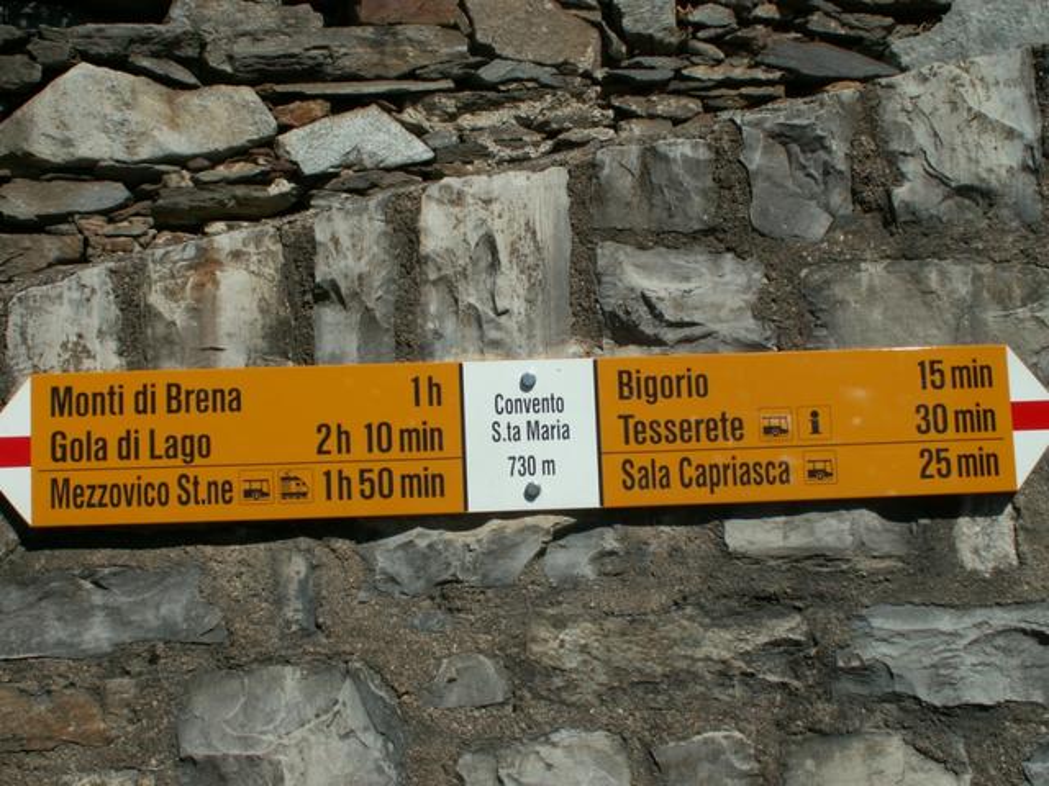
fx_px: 1485
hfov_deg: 38.9
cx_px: 524
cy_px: 393
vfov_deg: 29.7
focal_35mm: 49
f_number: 8
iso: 50
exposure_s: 1/400
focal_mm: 8.07
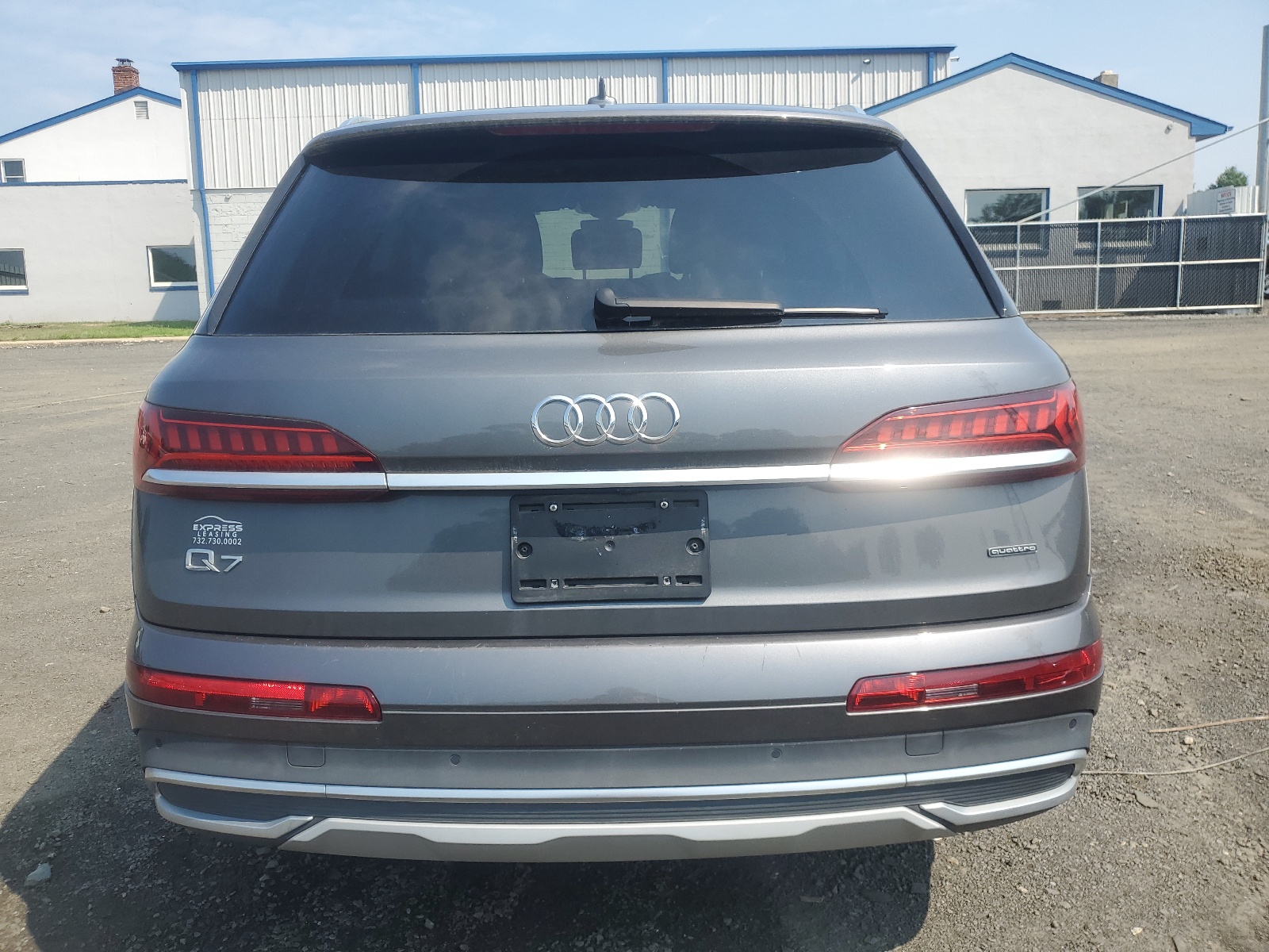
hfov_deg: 67.3
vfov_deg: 53.1
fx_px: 953
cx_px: 634
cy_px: 476
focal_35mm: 26
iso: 50
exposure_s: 1/2000
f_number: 1.5
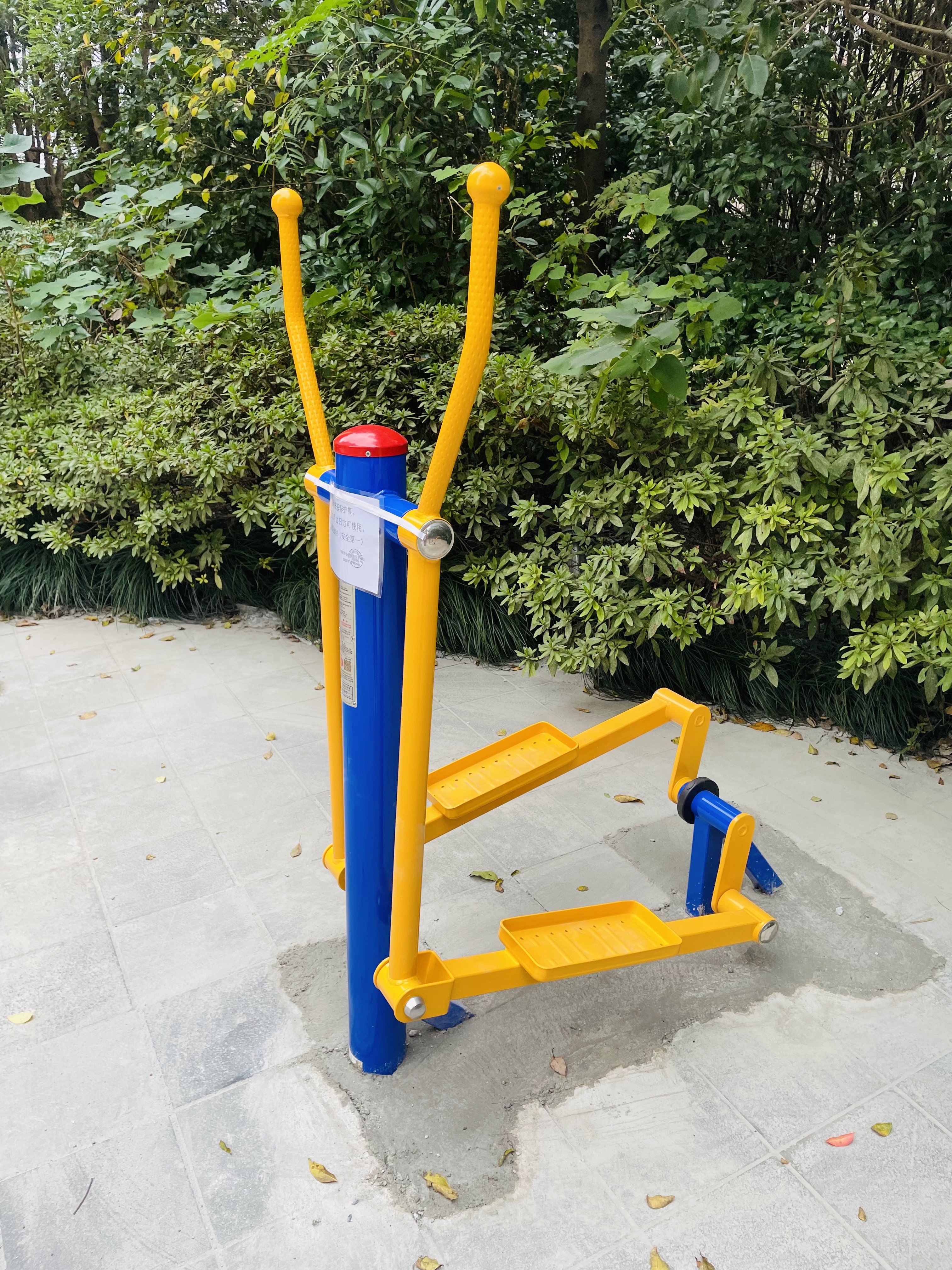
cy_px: 635
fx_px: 953
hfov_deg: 53.1
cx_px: 476
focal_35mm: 26
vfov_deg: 67.3
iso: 64
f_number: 1.6
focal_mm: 4.2
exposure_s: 1/121
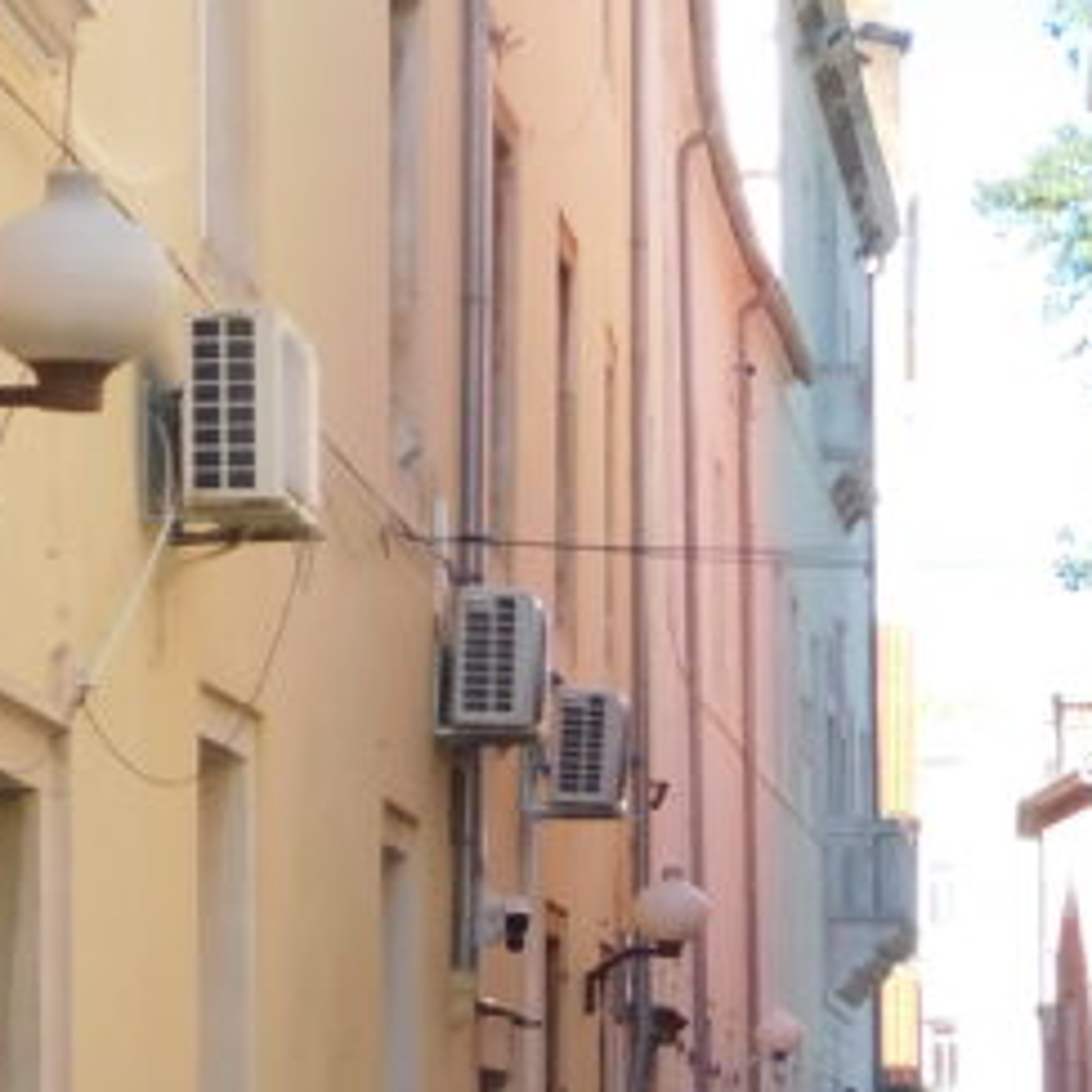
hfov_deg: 10.3
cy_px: 882
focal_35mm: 167
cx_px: 1365
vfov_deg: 10.4
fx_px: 5960
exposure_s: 1/250
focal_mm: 8
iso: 125
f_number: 3.7
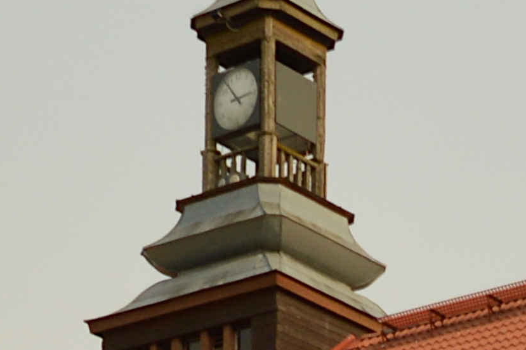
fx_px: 2861
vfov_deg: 6.8
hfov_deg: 10.4
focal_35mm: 196
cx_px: 602
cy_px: 609
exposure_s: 1/320
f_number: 9
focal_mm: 18
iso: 200
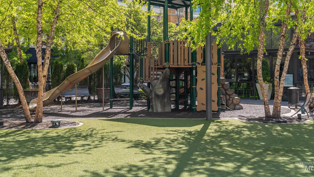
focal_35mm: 49
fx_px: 408
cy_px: 53
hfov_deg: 42.0
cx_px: 142
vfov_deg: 24.3
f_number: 6.3
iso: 100
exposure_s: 1/125
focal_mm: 39
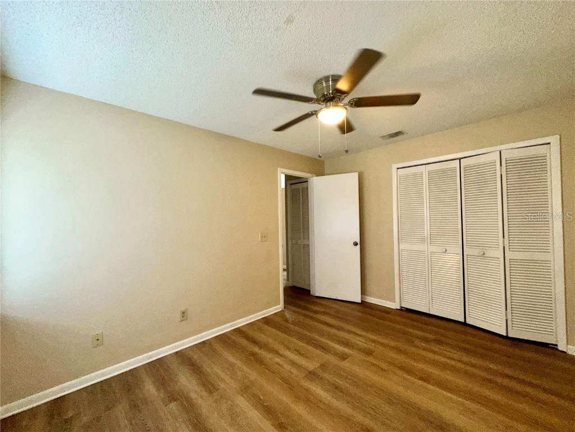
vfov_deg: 85.7
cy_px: 216
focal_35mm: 14
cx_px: 288
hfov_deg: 102.1
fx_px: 233
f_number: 2.2
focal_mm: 2.22
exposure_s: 1/60
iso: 160
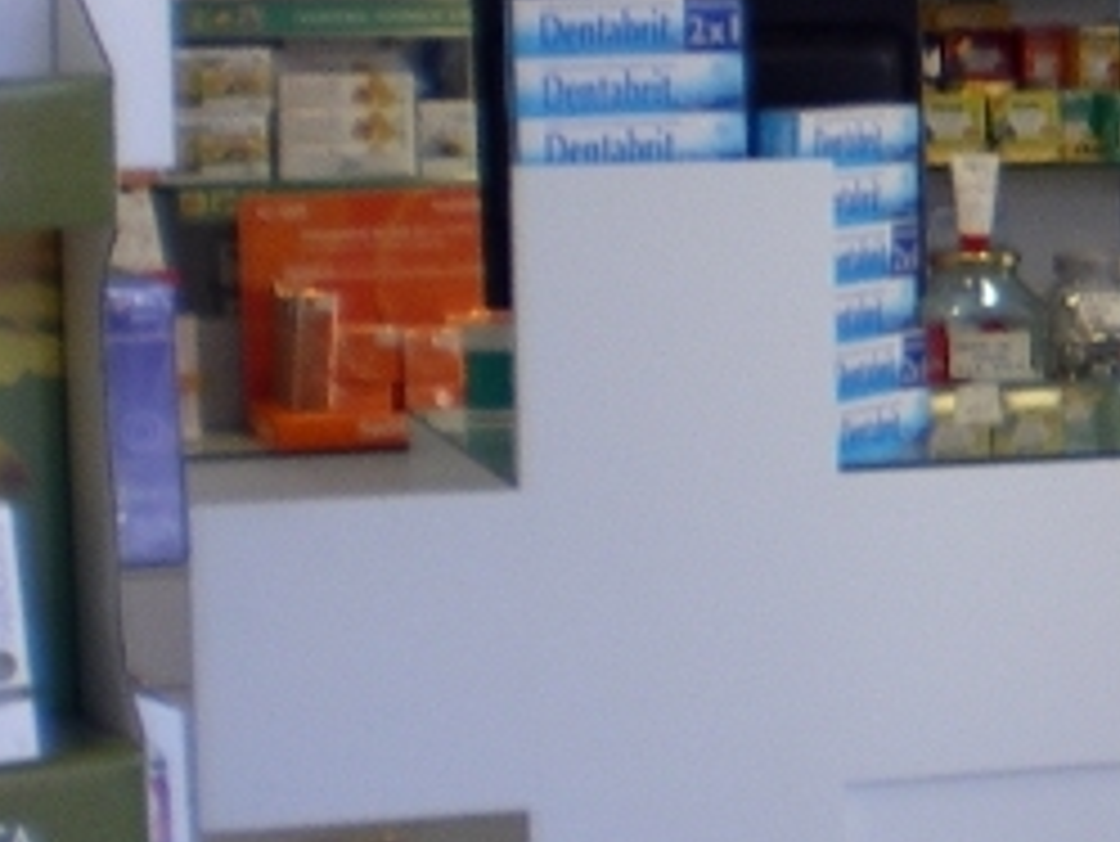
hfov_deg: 13.9
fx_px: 4208
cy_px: 403
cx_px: 1826
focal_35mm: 130
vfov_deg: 11.4
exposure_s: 1/50
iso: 64
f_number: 3.1
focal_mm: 6.3
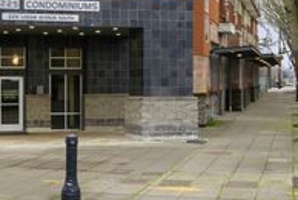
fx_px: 746
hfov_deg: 22.2
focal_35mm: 90
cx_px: 41
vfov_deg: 15.0
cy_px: -6
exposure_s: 1/60
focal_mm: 35
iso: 640
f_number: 22
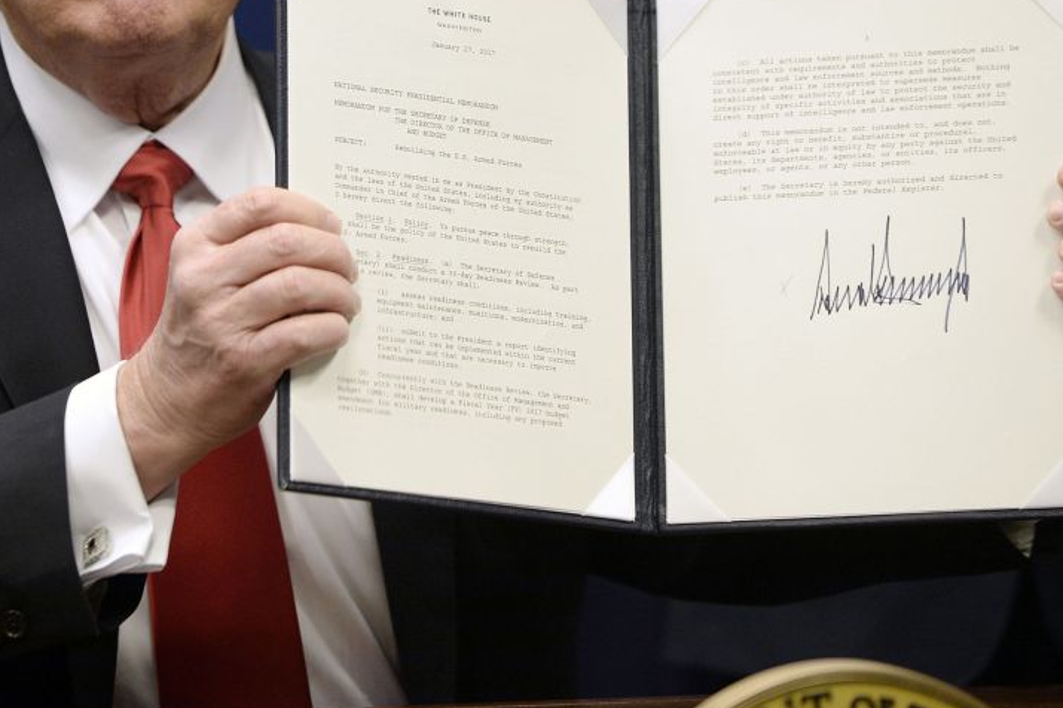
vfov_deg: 6.3
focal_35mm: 219
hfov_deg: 9.4
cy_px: 128
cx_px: 387
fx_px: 6463
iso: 1600
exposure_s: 1/320
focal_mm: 130
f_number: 3.2
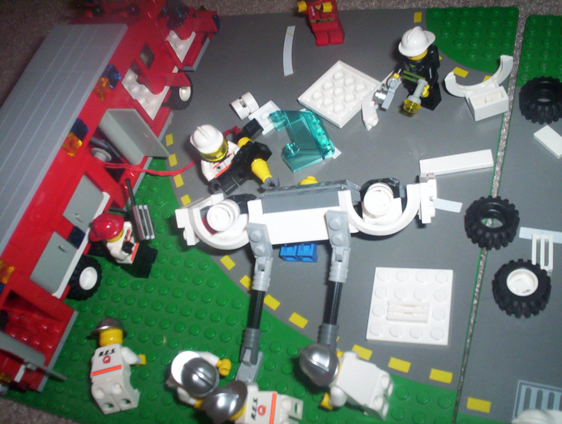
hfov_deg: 48.9
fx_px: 618
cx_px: 281
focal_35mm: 38
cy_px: 212
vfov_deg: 37.9
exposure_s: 1/60
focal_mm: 4.99
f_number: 4.5
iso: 140
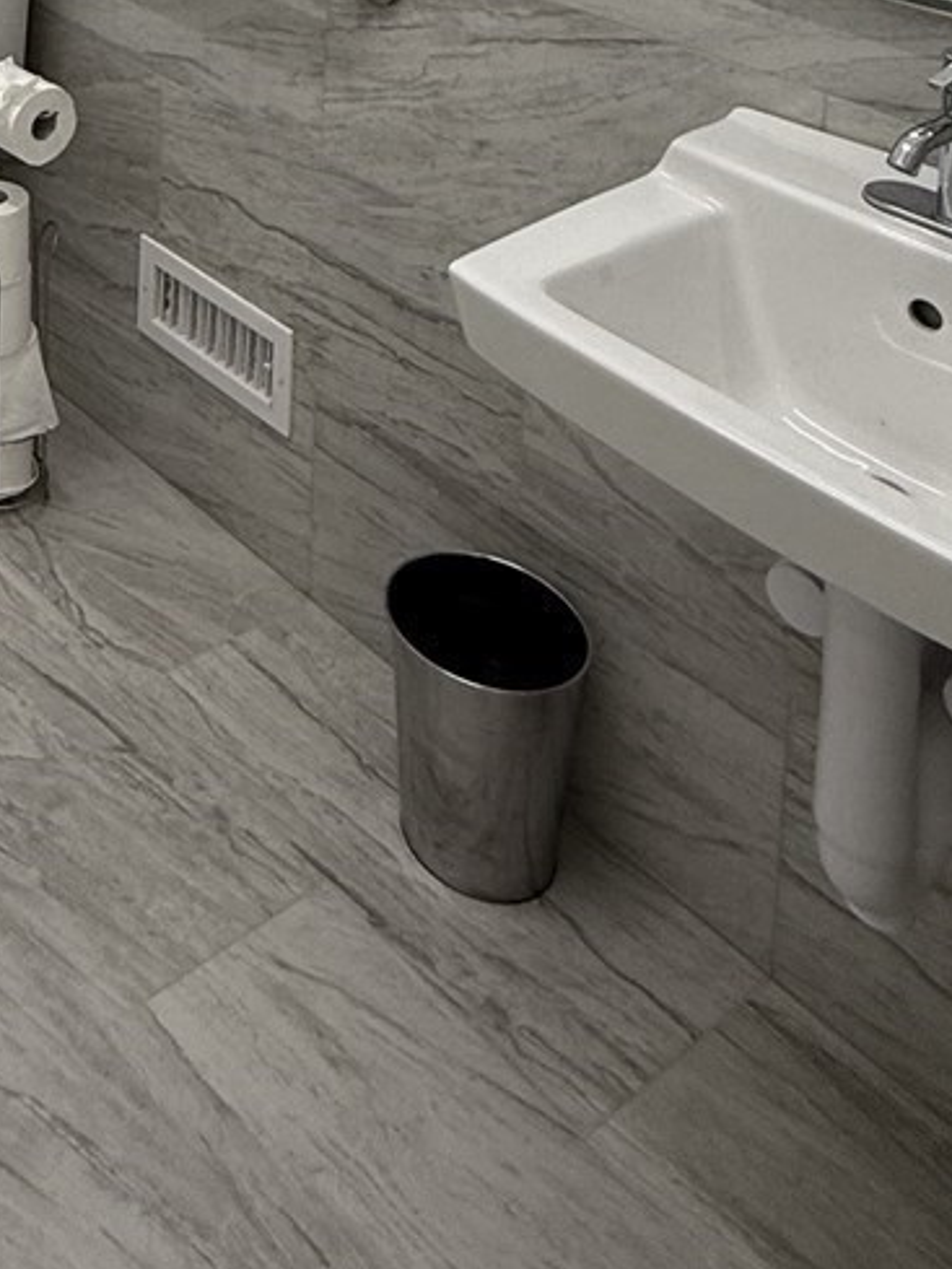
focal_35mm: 44
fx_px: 1613
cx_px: -143
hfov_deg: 29.1
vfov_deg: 32.3
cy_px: -384
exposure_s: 1/120
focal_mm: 2.22
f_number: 2.2
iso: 50
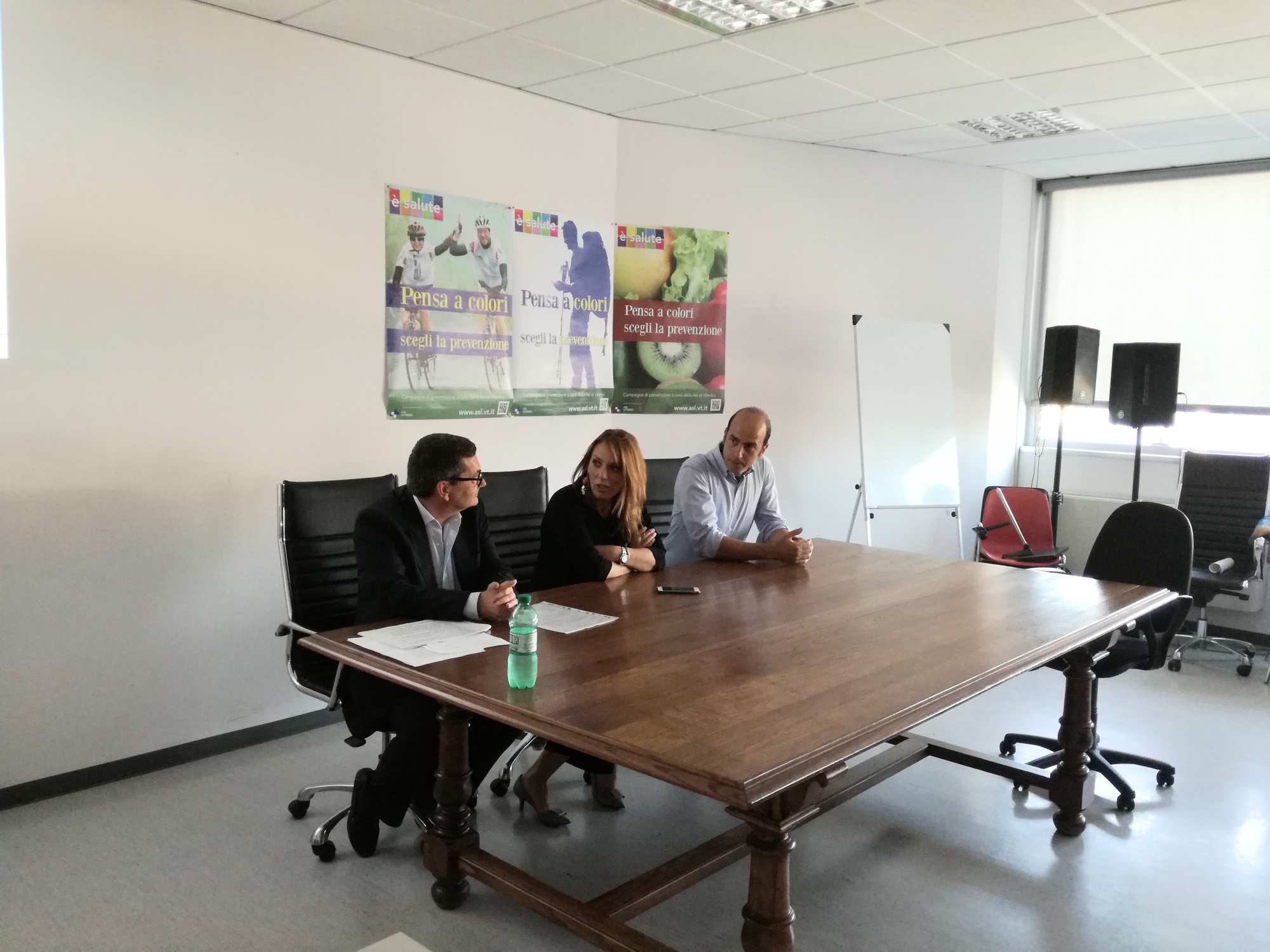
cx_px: 635
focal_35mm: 27
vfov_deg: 51.4
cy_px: 476
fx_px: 991
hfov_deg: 65.3
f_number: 2
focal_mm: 3.79
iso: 250
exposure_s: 1/33.3
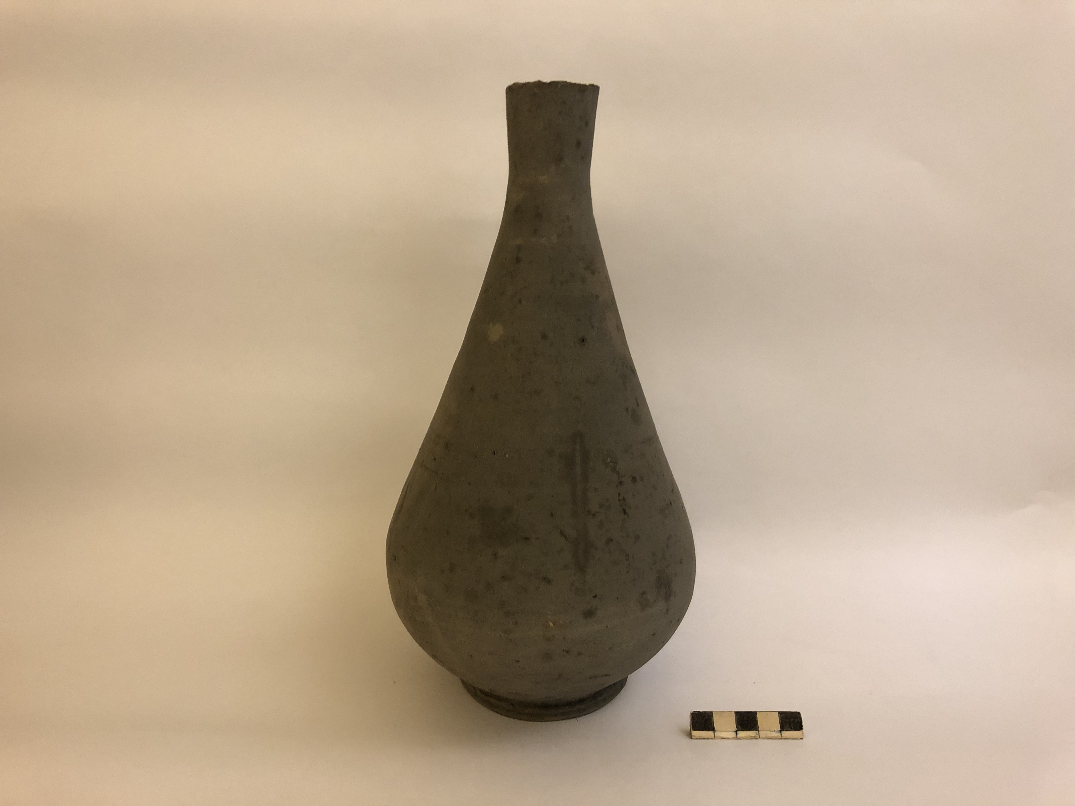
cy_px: 403
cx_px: 538
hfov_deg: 63.4
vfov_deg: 49.7
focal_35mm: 28
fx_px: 870
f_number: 1.8
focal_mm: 3.99
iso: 100
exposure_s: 1/14
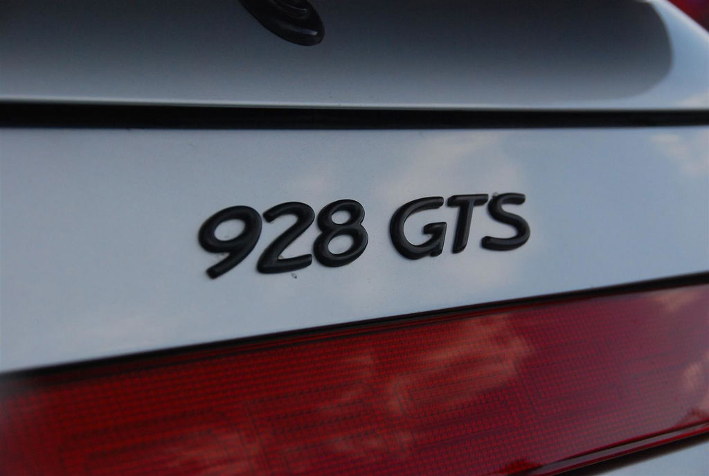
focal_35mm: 90
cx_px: 354
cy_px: 238
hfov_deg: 22.6
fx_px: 1776
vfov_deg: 15.3
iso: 800
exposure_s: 1/800
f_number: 7.1
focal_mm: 60
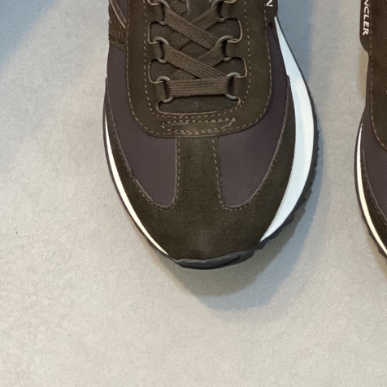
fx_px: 1758
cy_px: 76
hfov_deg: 12.5
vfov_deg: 12.5
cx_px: 297
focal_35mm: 139
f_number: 2
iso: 200
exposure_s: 1/100
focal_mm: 6
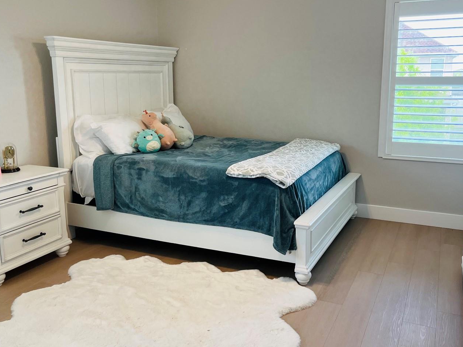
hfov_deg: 55.2
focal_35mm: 33
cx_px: 260
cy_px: 154
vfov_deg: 42.9
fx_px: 441
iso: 100
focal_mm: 5.1
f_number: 1.6
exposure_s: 1/120
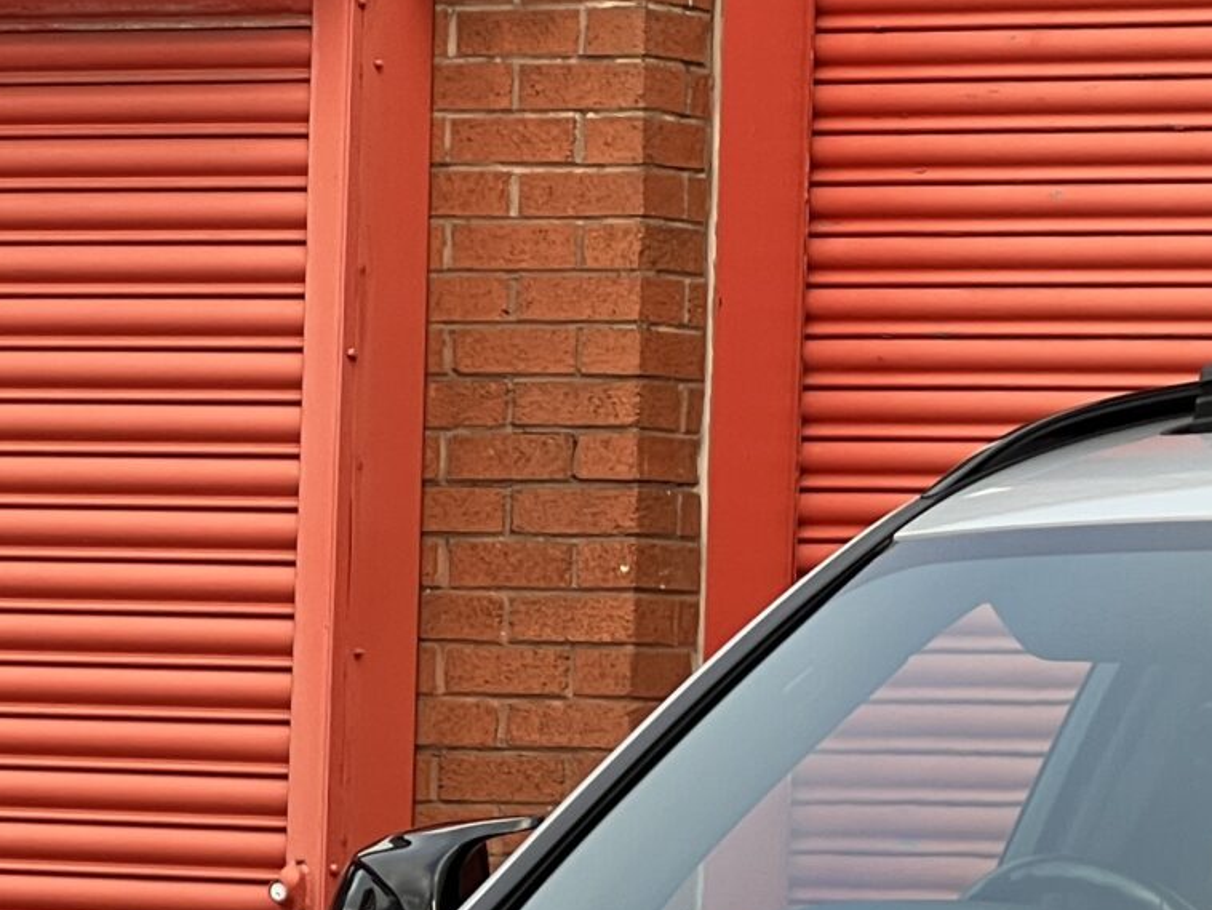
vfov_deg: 5.7
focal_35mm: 260
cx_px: 1305
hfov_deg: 7.6
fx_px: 9106
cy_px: 1212
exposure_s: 1/106
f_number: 2.8
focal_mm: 9
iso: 32
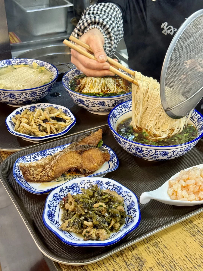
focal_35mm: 48
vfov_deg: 39.7
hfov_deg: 30.3
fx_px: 375
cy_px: 136
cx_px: 102
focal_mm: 6.86
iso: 250
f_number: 1.78
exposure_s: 1/50
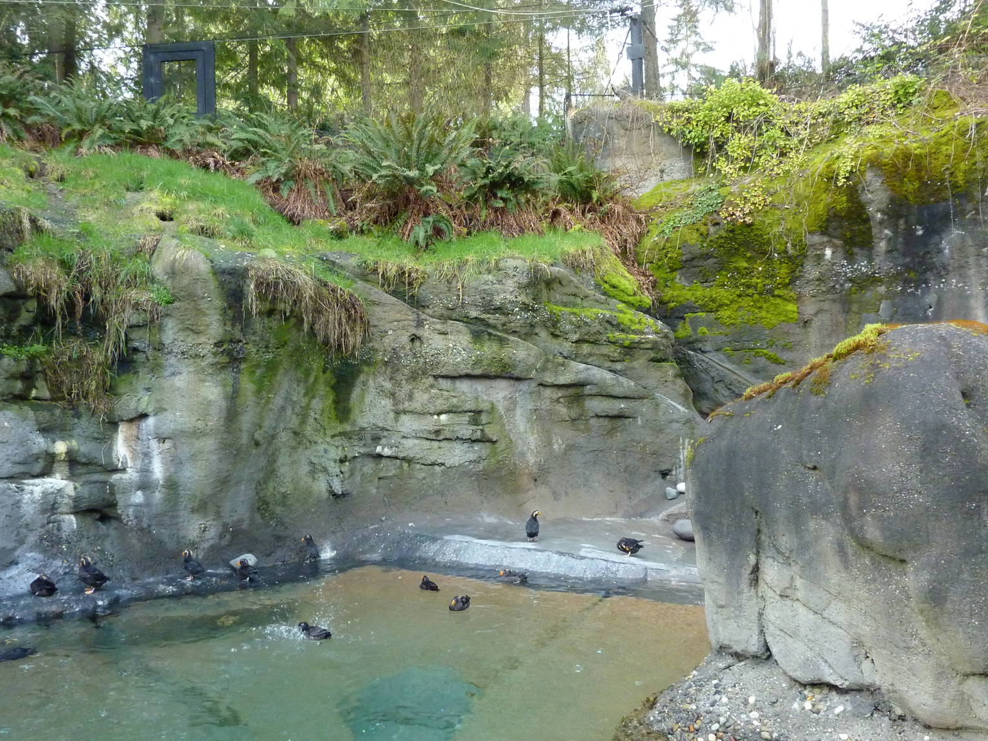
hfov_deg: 67.3
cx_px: 495
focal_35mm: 26
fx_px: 742
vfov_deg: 53.1
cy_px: 373
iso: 400
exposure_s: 1/160
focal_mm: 4.1
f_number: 3.3
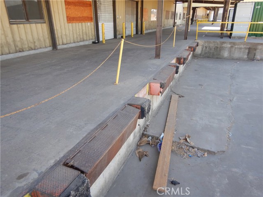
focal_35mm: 24
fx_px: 182
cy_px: 98
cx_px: 132
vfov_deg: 56.8
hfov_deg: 71.6
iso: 125
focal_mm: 4.3
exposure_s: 1/200
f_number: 2.8
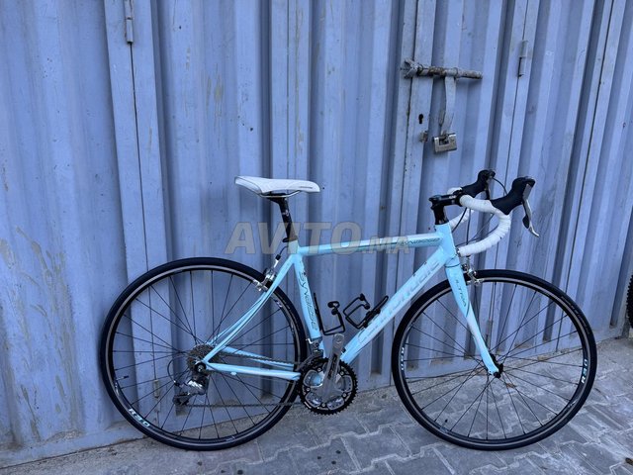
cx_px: 316
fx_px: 439
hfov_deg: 71.6
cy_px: 238
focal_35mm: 24
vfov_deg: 56.8
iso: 64
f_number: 1.78
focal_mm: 6.76
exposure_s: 1/242
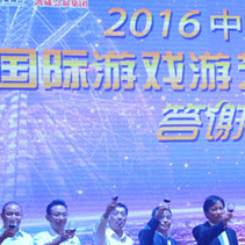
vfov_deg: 12.8
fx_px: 1089
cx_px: 251
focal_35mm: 136
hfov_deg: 12.7
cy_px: 144
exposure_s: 1/60
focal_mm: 30
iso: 800
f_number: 4.2
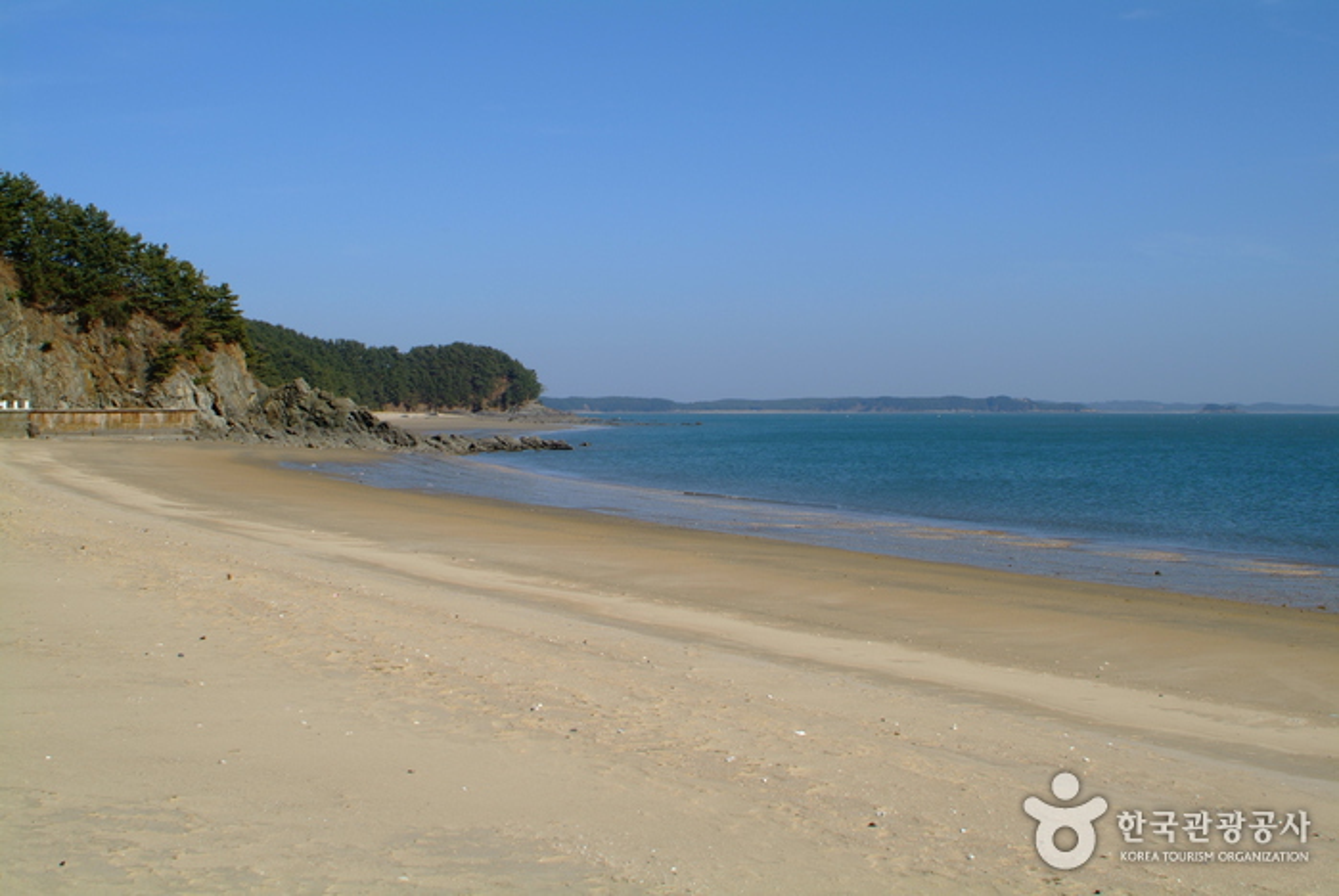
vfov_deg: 32.0
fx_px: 1564
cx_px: 670
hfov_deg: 46.3
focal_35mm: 42
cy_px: 448
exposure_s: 1/250
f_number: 8
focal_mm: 28
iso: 100
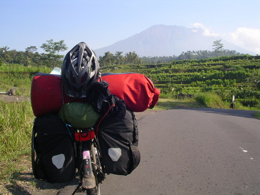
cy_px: 98
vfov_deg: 38.7
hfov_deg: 50.1
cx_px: 130
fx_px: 278
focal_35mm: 37
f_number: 6.9
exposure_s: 1/100
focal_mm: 5.7
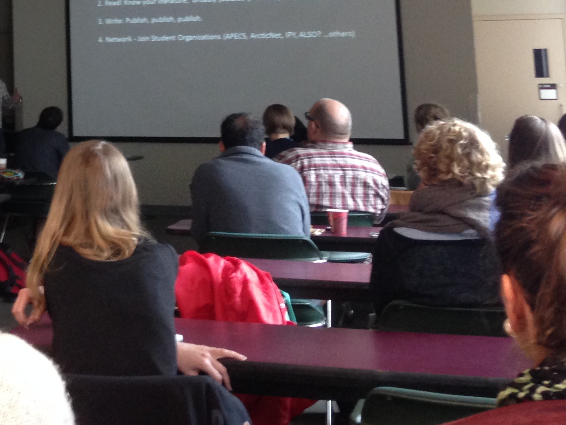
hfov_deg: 24.3
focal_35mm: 76
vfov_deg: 18.6
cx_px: -20
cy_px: -51
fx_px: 1243
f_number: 2.4
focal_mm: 4.12
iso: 160
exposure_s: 1/20
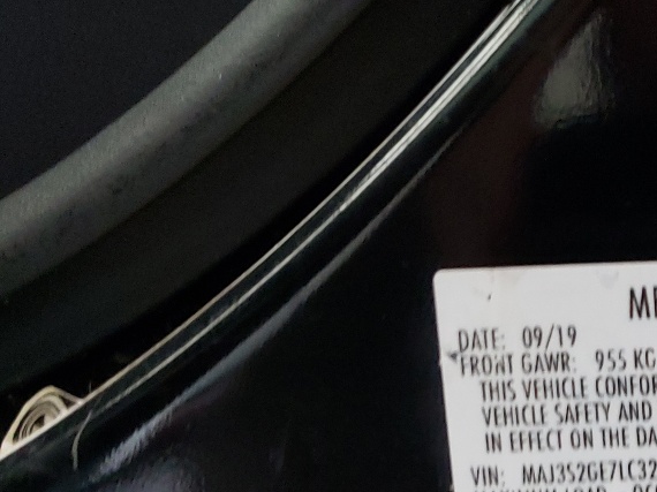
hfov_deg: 24.0
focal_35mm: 73
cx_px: 811
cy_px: 687
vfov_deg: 18.4
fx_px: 1385
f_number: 1.5
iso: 292
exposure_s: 1/60.2
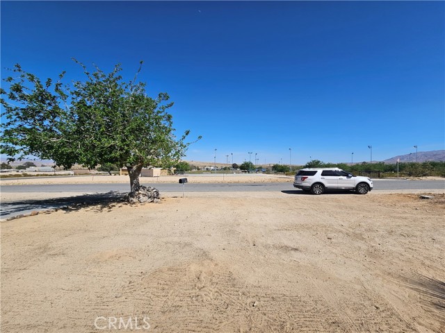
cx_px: 222
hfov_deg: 106.2
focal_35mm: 13
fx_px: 167
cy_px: 166
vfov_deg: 89.9
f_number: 2.2
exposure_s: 1/4769
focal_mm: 2.2
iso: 50
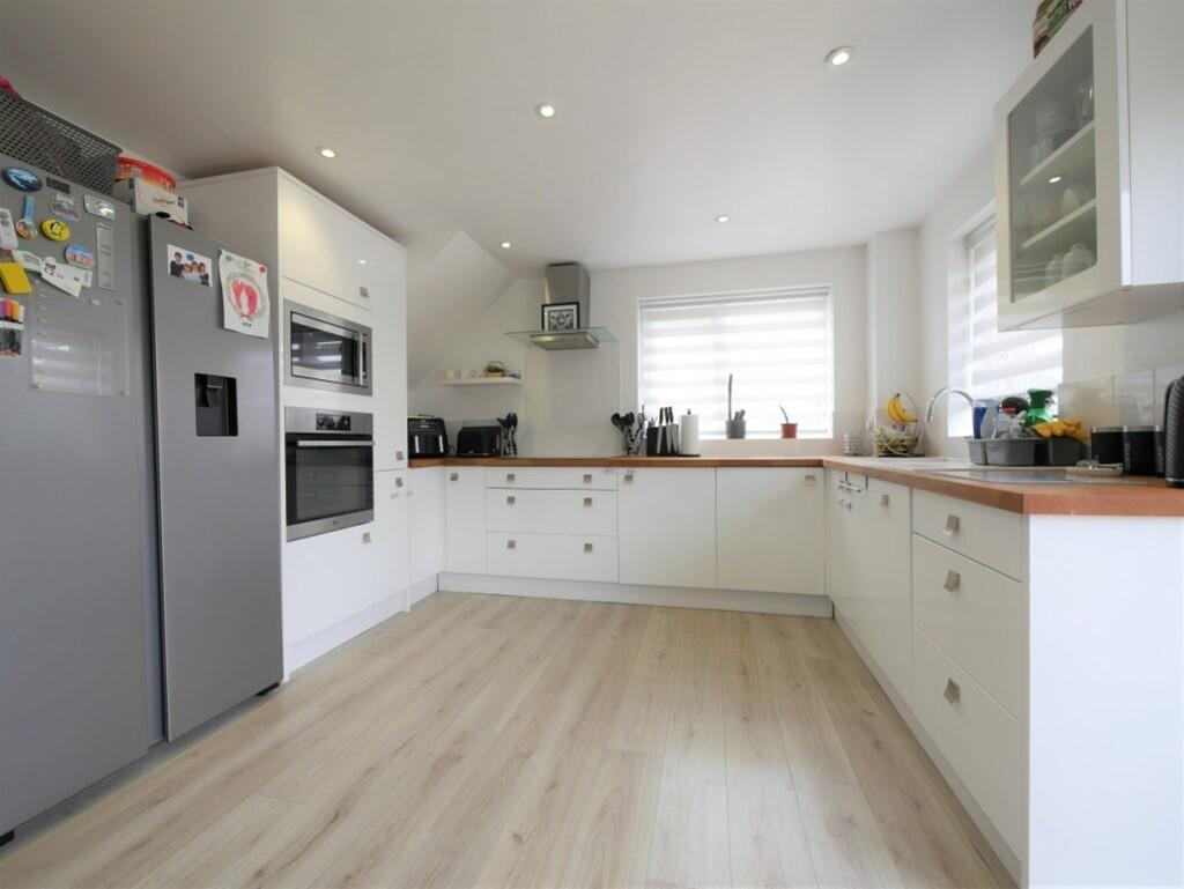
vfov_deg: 85.7
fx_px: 479
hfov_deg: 102.0
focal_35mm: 14
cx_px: 592
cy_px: 444
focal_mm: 7
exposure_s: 1/80
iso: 200
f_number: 4
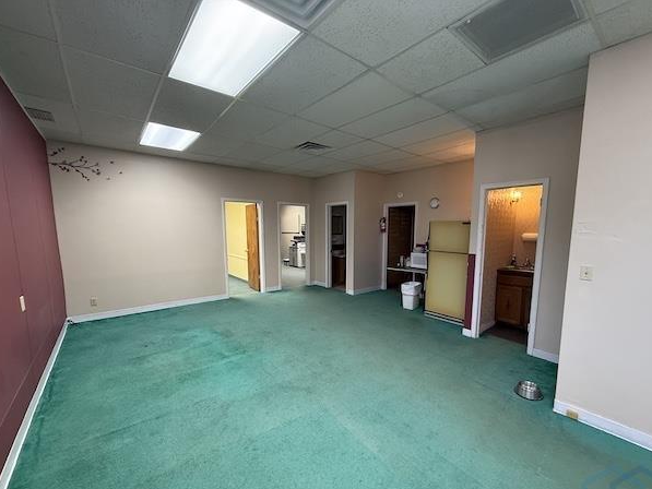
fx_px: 283
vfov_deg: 81.7
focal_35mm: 15
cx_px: 343
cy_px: 261
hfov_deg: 98.1
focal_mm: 2.22
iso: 320
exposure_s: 1/60
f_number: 2.2
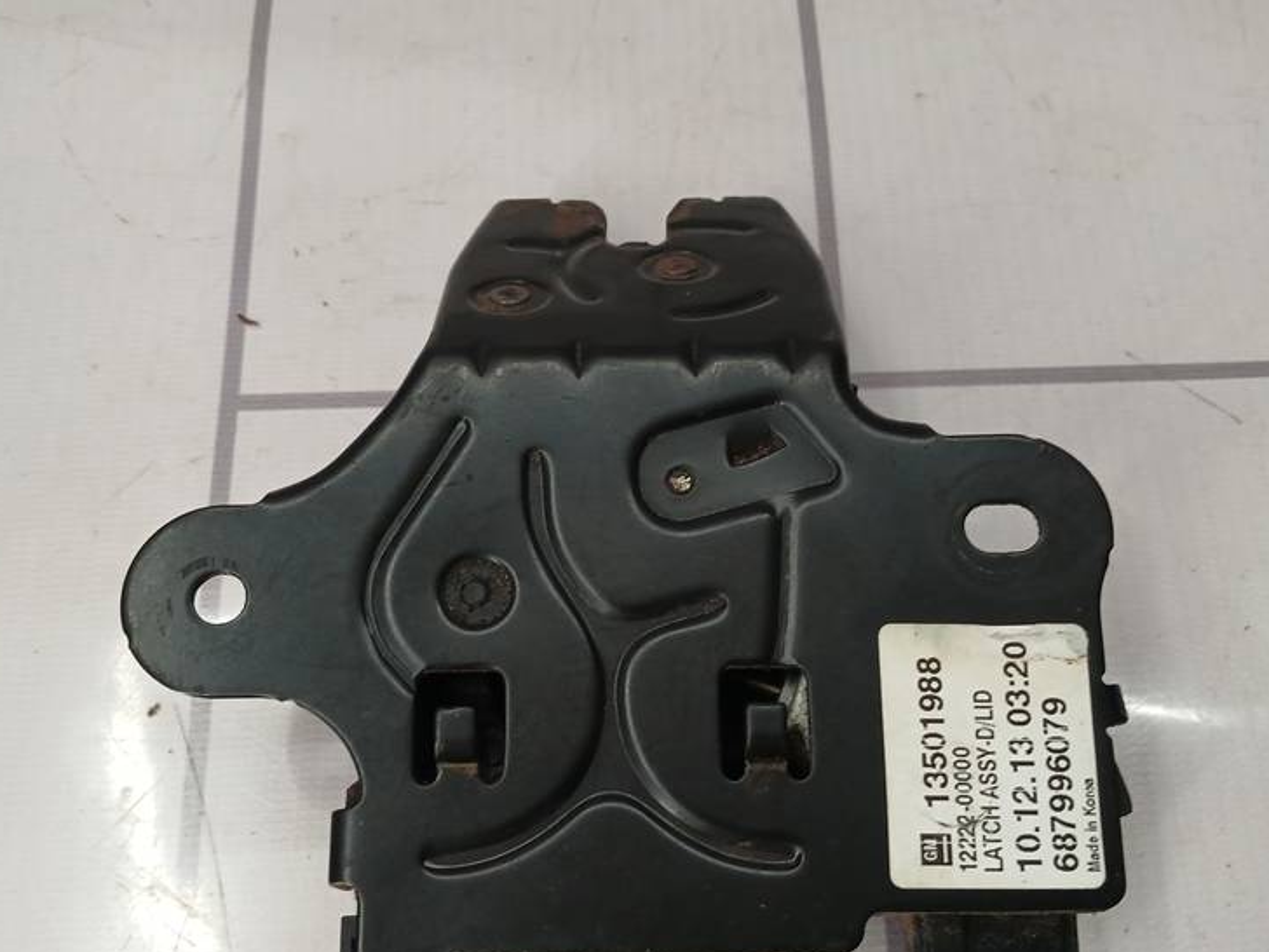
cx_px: 673
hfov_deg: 48.9
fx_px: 1393
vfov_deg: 37.6
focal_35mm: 38
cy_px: 572
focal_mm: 4
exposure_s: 1/50
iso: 80
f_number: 1.8
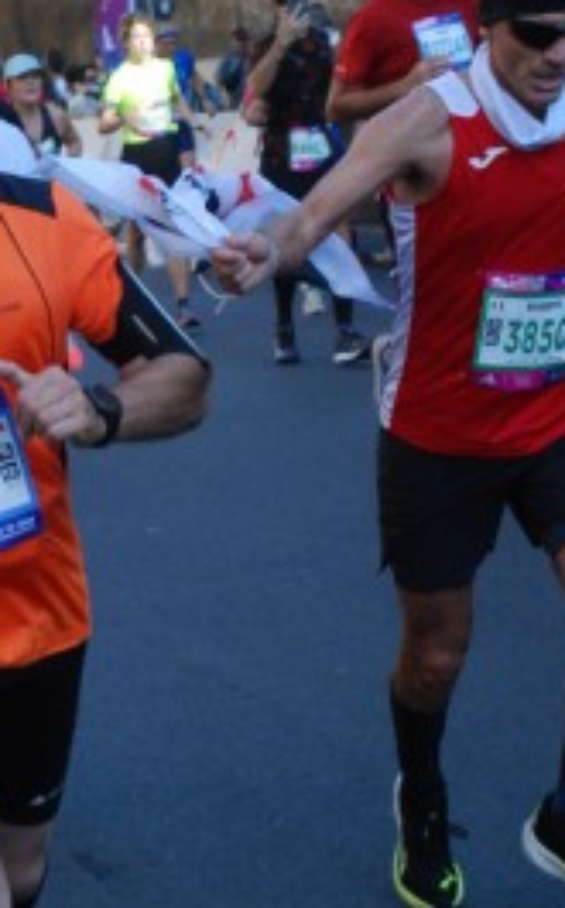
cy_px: 384
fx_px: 3434
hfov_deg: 9.4
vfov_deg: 15.0
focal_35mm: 139
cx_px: 43
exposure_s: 1/1000
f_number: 4.5
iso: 1000
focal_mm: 40
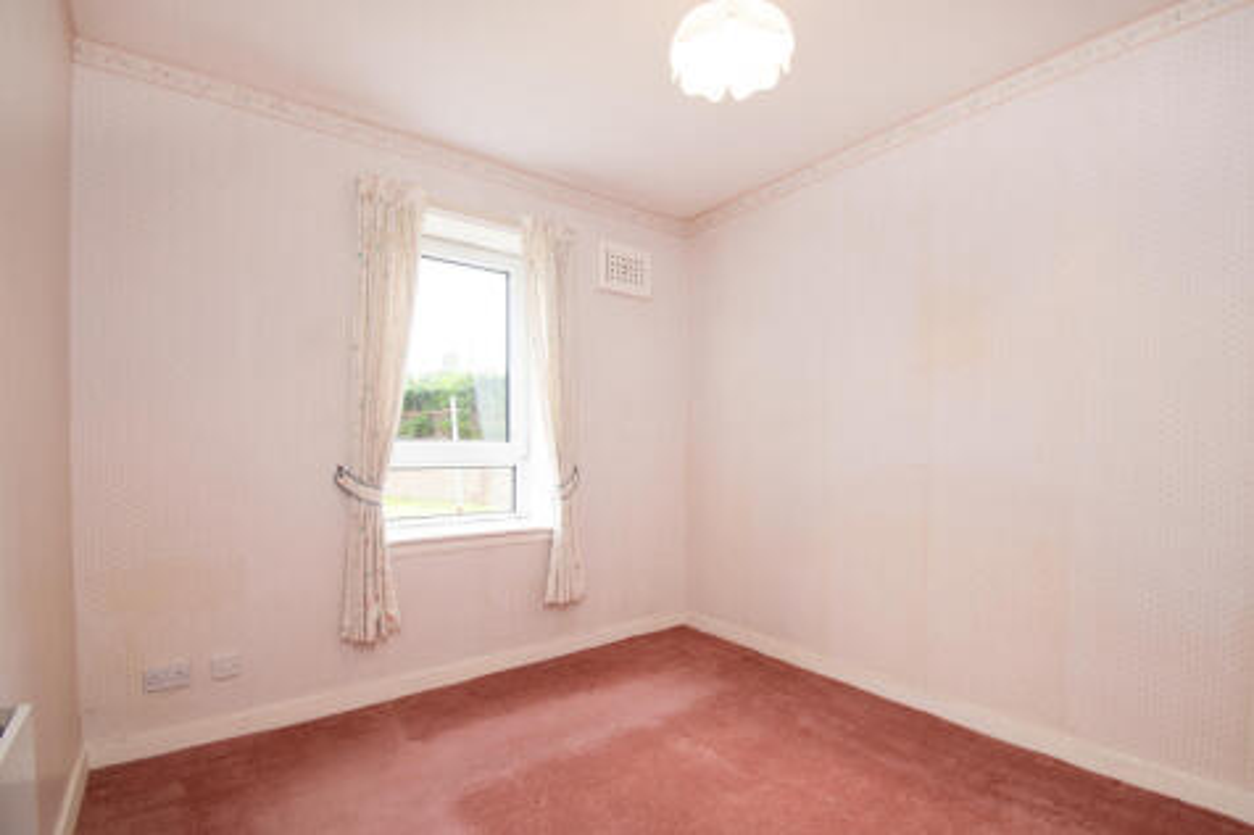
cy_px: 418
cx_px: 627
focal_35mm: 15
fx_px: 522
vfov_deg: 77.3
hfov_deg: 100.4
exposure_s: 1/20
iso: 320
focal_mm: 10
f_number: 8
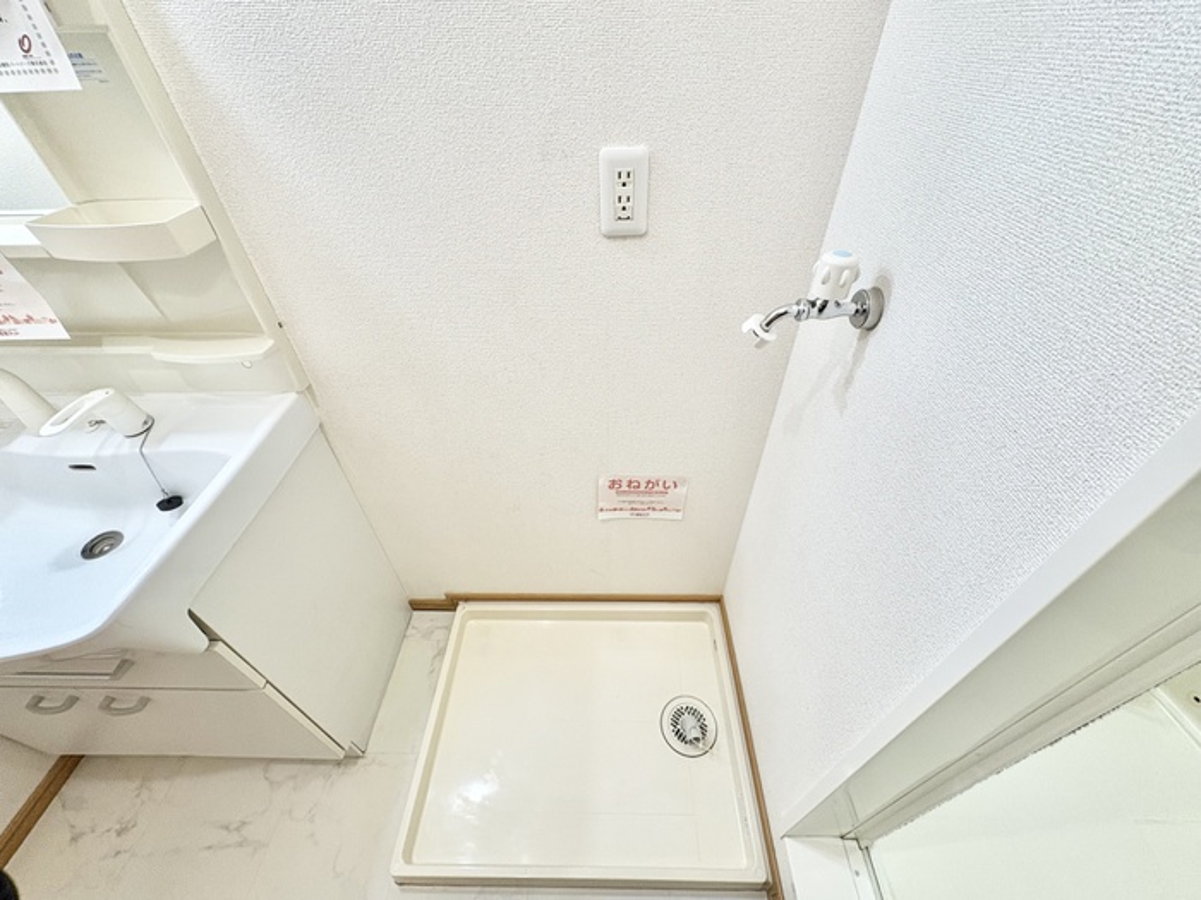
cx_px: 600
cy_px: 450
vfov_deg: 85.7
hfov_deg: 102.1
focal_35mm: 14
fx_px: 486
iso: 160
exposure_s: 1/60
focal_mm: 2.22
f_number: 2.2
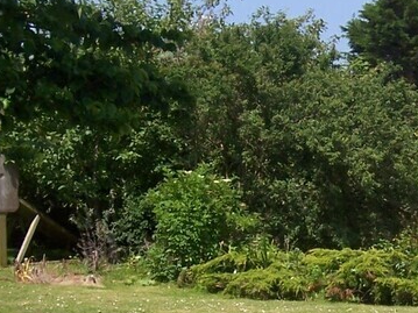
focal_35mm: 97
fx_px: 1171
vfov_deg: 15.2
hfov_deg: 20.0
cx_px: 340
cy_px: 190
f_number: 5.6
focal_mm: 5.6
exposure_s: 1/500
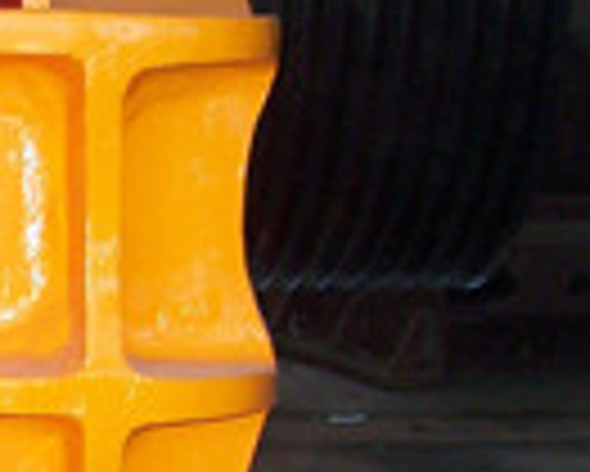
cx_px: -252
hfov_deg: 11.0
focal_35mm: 170
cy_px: 450
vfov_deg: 9.1
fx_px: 2971
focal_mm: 6.3
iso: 160
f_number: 2.8
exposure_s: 1/60
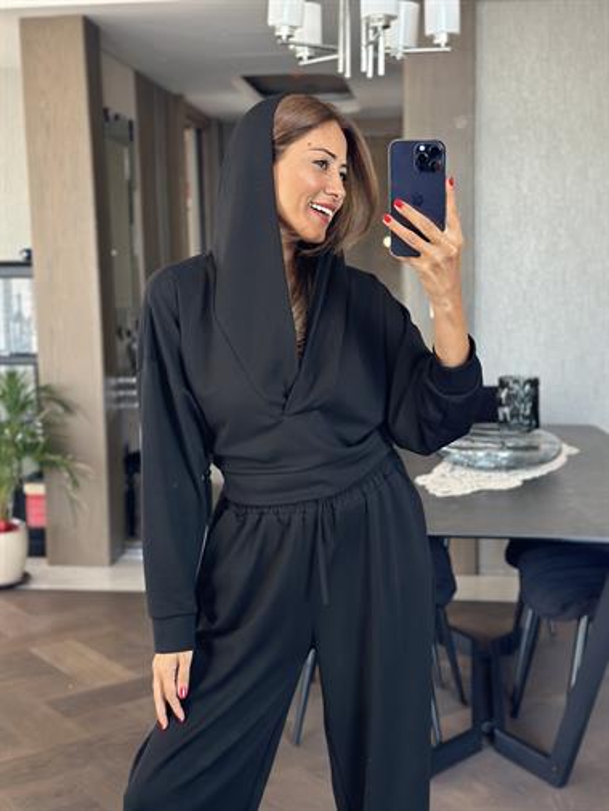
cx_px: 304
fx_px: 1125
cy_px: 406
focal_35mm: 48
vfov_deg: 39.6
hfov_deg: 30.3
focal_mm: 6.86
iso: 125
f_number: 1.78
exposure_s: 1/67
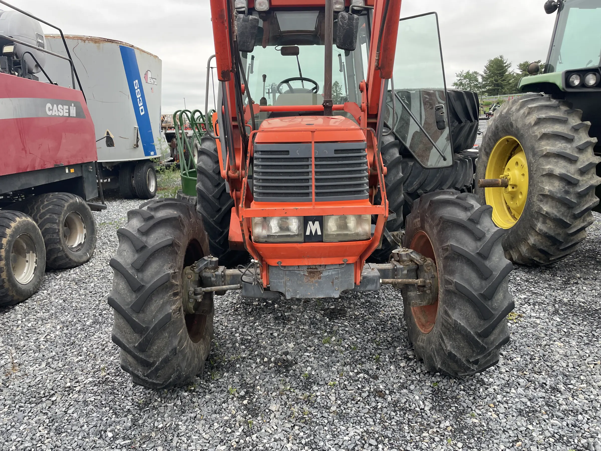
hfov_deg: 67.3
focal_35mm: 26
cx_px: 300
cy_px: 226
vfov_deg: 53.1
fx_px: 451
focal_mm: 4.2
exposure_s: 1/295
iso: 32
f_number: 1.6
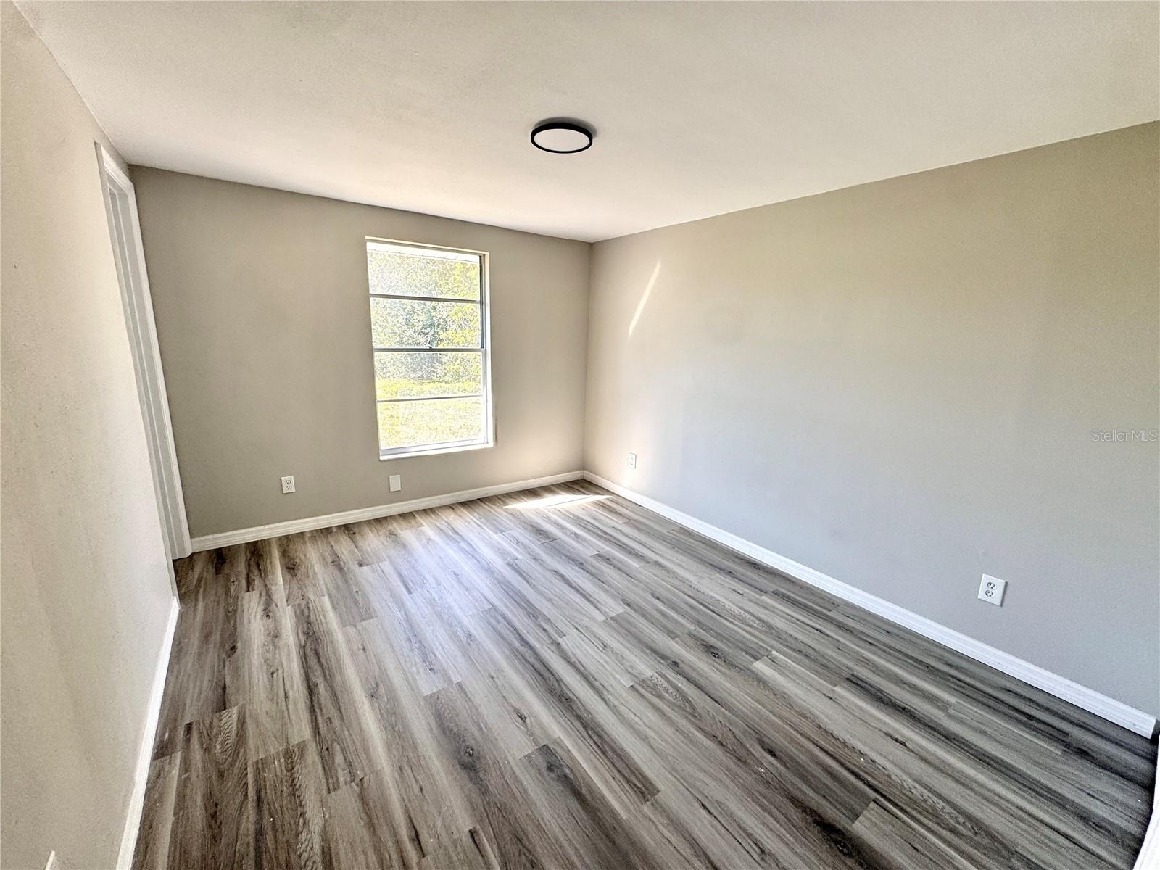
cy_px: 435
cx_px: 580
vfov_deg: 85.7
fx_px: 469
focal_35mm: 14
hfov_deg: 102.1
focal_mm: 2.22
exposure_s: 1/120
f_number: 2.2
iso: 40
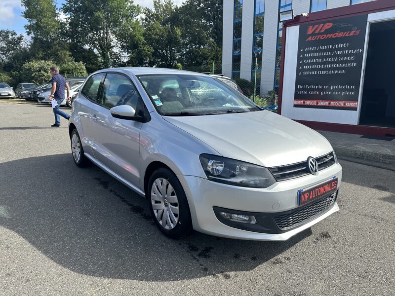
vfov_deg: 56.8
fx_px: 274
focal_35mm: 24
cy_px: 148
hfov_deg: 71.6
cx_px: 198
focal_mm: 6.86
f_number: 1.78
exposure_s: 1/3155
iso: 80
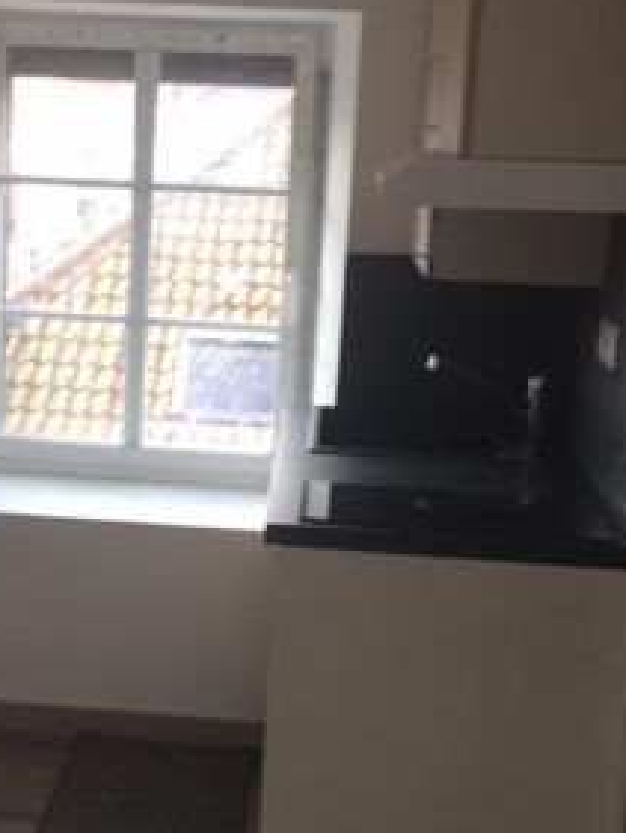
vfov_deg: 29.3
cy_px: 504
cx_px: 148
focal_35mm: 66
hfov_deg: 22.0
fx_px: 1590
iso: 32
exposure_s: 1/50
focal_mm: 4.15
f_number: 2.2
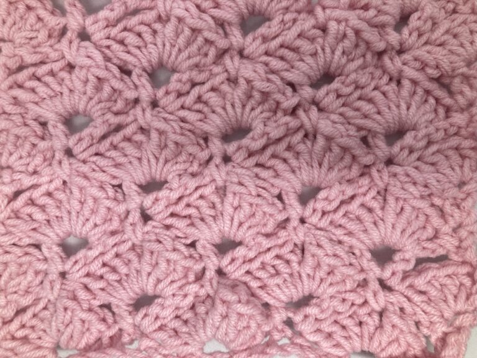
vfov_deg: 49.7
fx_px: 386
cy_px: 179
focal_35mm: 28
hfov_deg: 63.4
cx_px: 238
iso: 32
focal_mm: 3.99
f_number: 1.8
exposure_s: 1/100
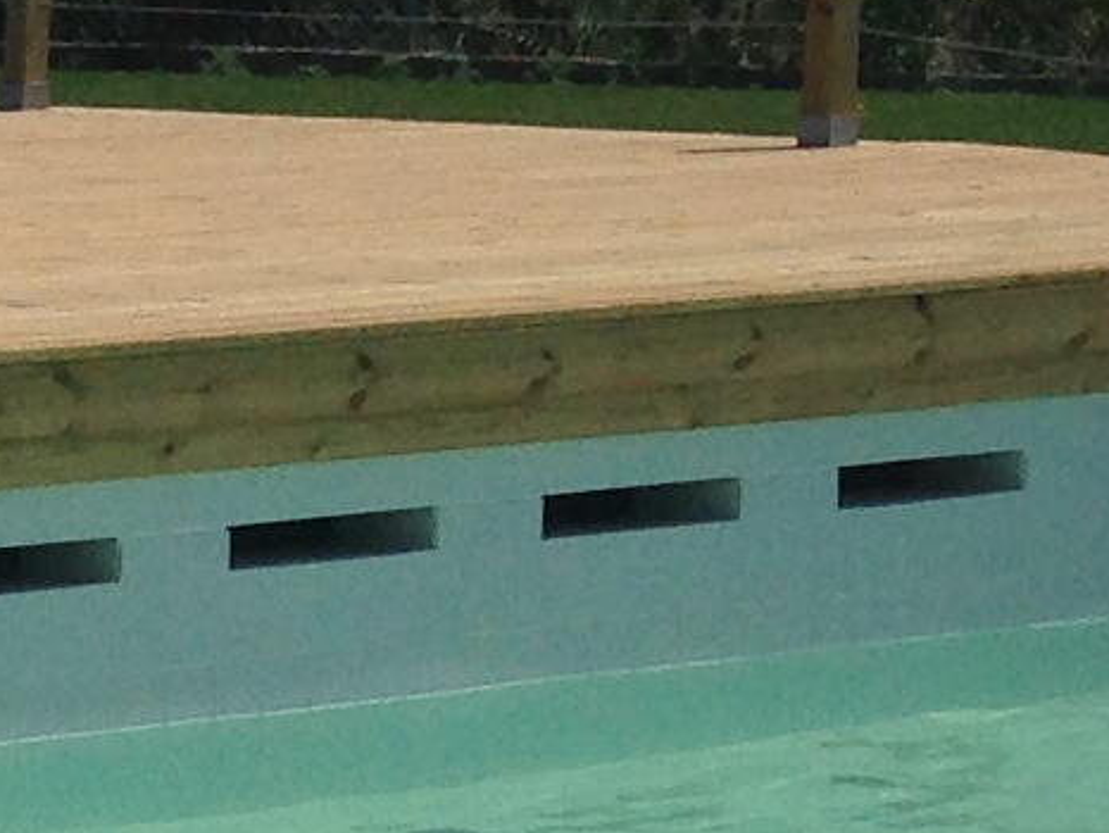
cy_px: 957
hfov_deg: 7.9
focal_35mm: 231
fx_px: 7404
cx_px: -1687
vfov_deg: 6.4
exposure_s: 1/4525
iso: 50
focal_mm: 4.12
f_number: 2.4
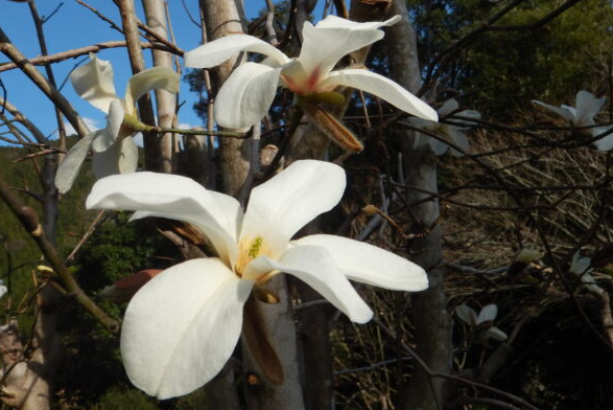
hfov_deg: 55.6
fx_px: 579
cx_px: 273
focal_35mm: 34
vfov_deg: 38.9
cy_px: 195
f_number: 4.1
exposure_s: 1/1250
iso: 125
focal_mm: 4.3
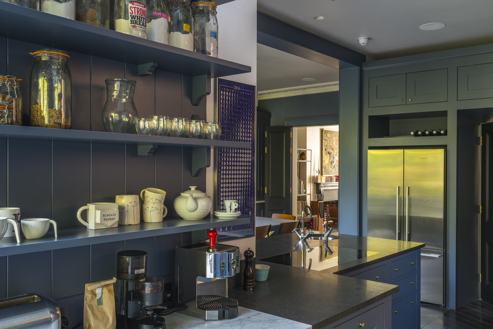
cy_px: 164
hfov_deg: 54.4
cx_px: 246
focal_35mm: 35
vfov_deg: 37.9
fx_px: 479
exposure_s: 1
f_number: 10
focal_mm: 35
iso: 64
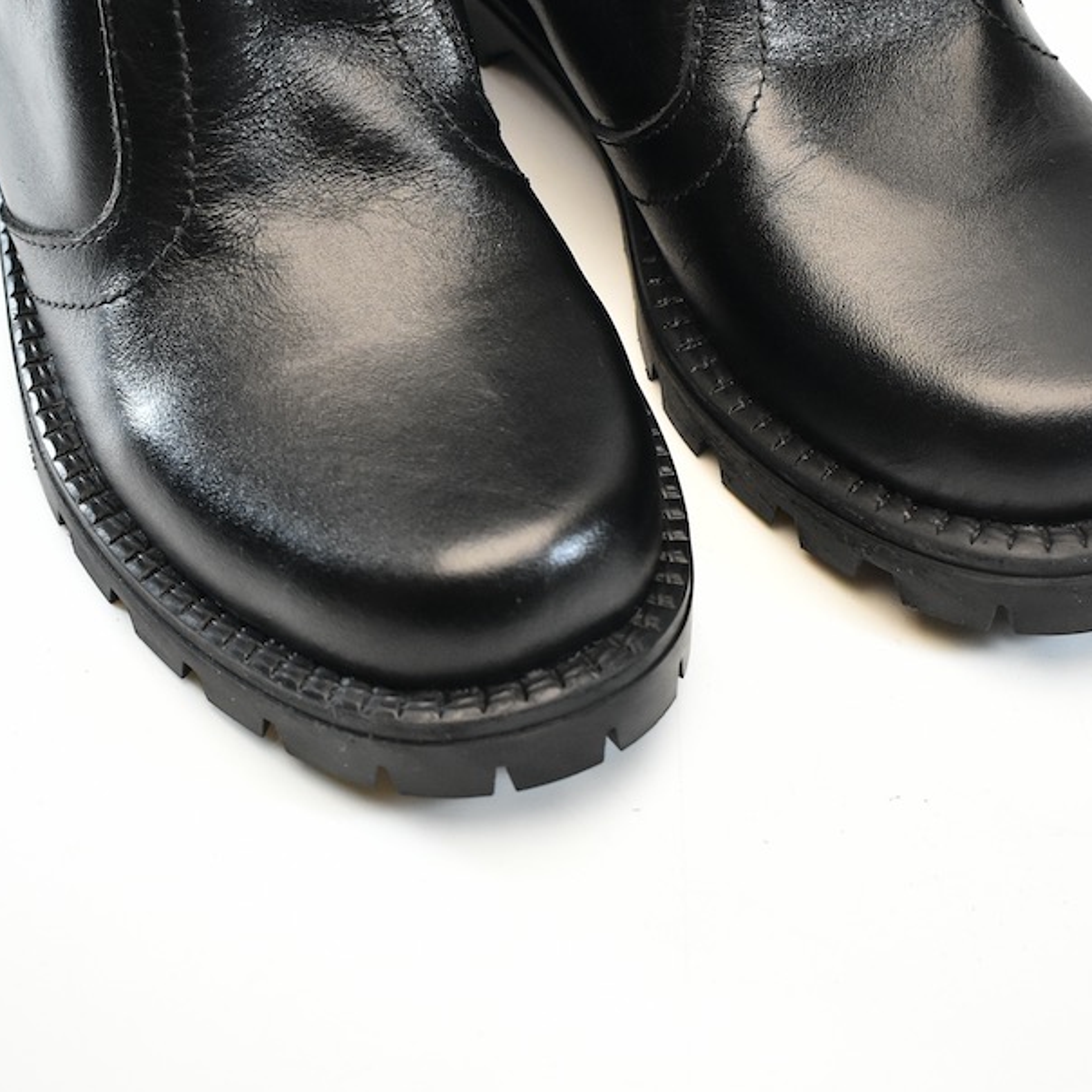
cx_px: 577
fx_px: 2602
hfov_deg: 23.7
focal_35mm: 73
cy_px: 246
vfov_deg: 23.4
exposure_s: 1/500
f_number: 5.6
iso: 1600
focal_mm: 27
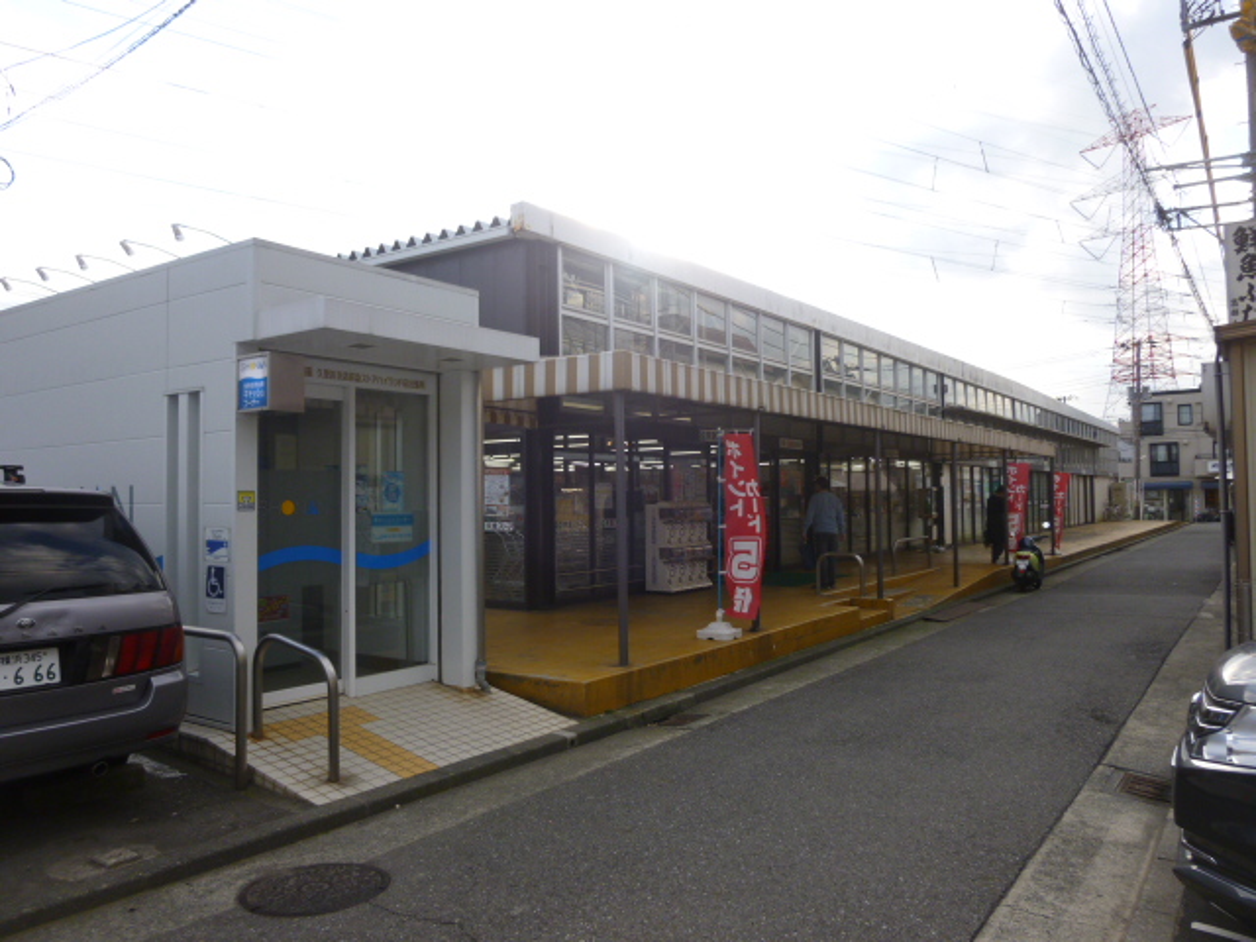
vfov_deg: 54.9
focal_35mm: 25
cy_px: 471
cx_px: 628
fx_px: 907
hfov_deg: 69.4
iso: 100
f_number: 3.1
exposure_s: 1/320
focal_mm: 4.5
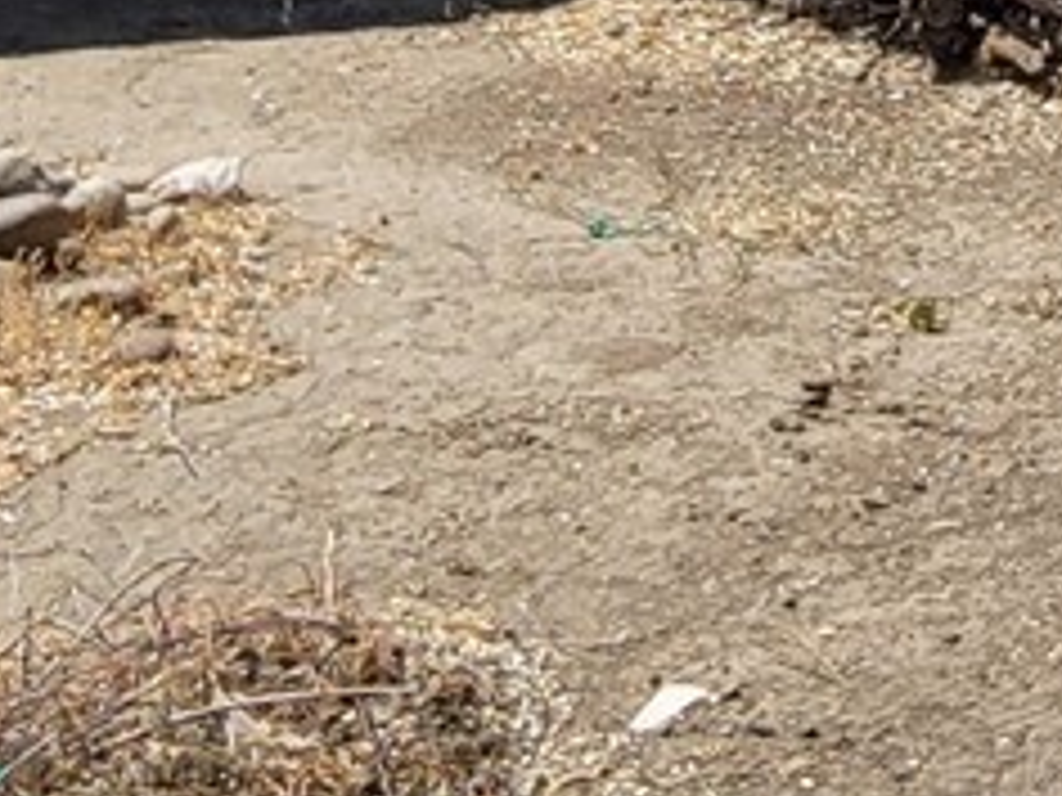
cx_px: 1202
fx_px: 2700
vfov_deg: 15.4
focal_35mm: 88
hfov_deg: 21.0
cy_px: -423
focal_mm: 2.2
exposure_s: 1/2517
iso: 64
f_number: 2.2
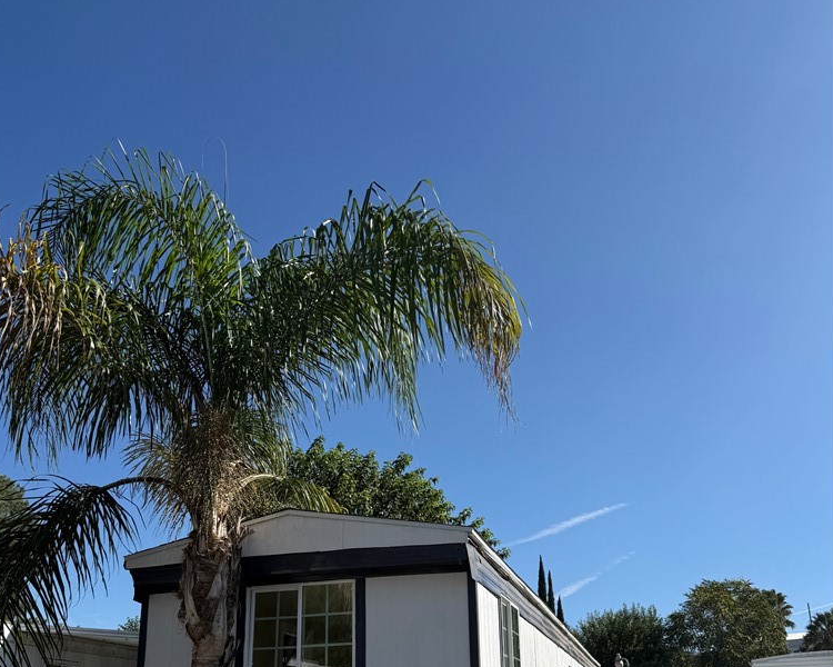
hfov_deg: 55.7
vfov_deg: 43.8
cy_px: 528
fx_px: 789
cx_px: 413
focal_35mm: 32
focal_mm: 6.76
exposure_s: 1/7353
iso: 80
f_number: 1.78
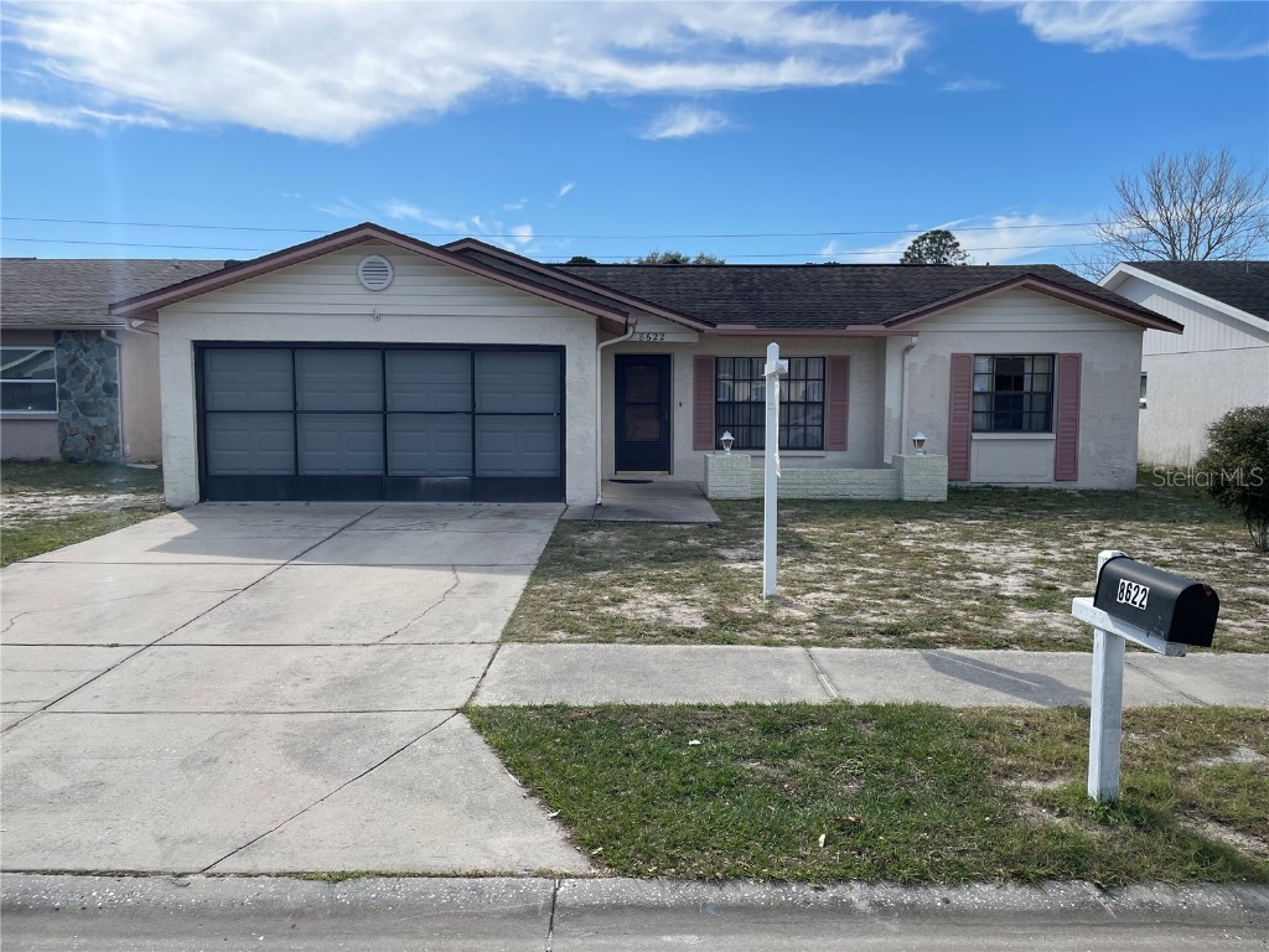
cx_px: 634
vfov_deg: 53.1
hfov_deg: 67.3
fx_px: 953
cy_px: 476
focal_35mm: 26
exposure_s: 1/4000
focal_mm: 4.2
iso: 32
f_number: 1.6
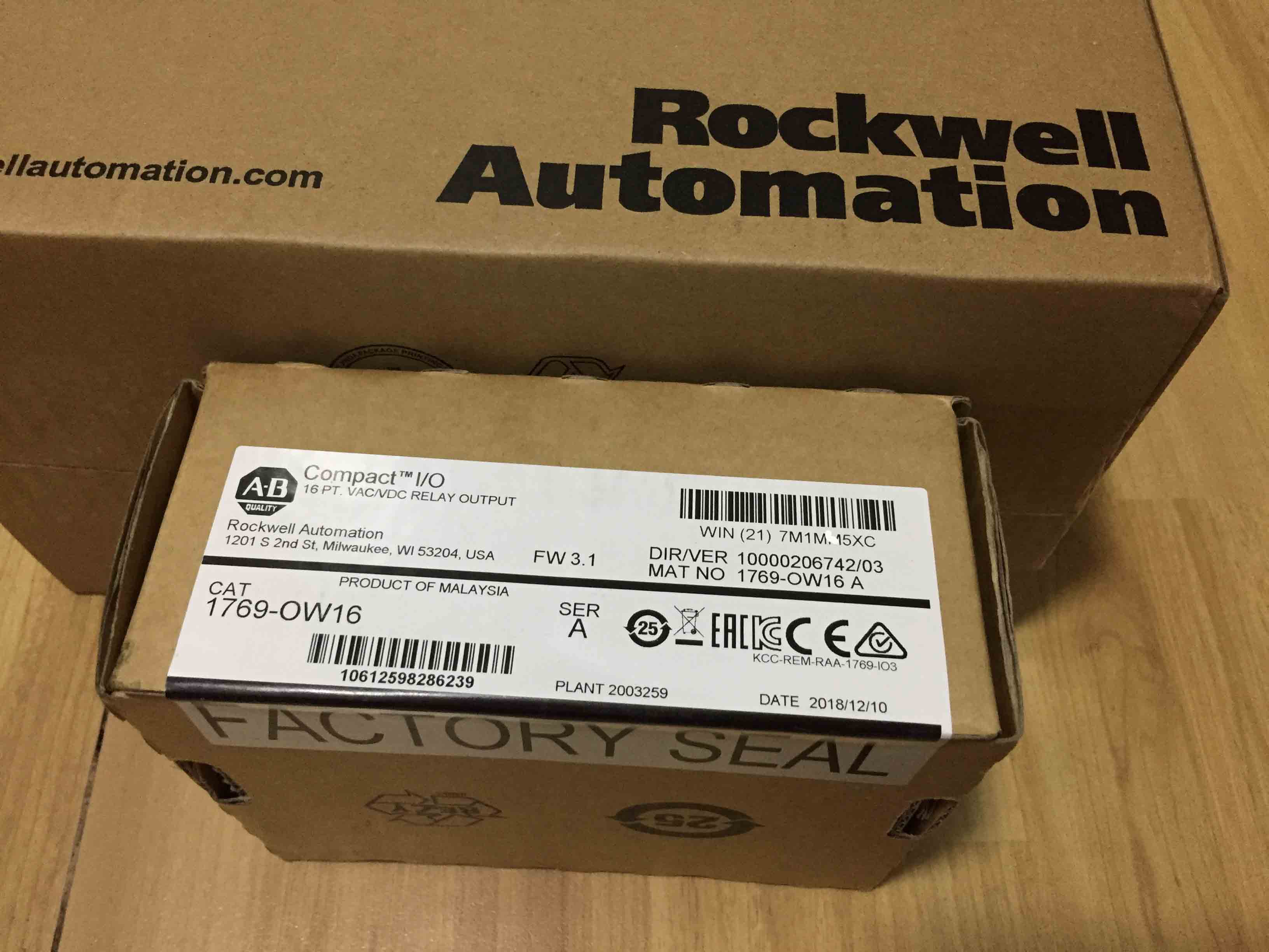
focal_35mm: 29
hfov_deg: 61.7
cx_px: 634
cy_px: 476
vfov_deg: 48.2
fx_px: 1063
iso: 250
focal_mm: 4.15
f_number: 2.2
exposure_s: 1/20
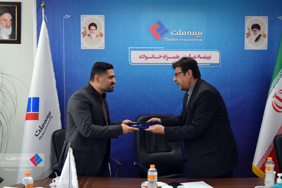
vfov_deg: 31.9
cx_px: 141
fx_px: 329
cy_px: 94
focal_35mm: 42
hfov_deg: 46.4
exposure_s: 1/60
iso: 560
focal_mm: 28
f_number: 4.5
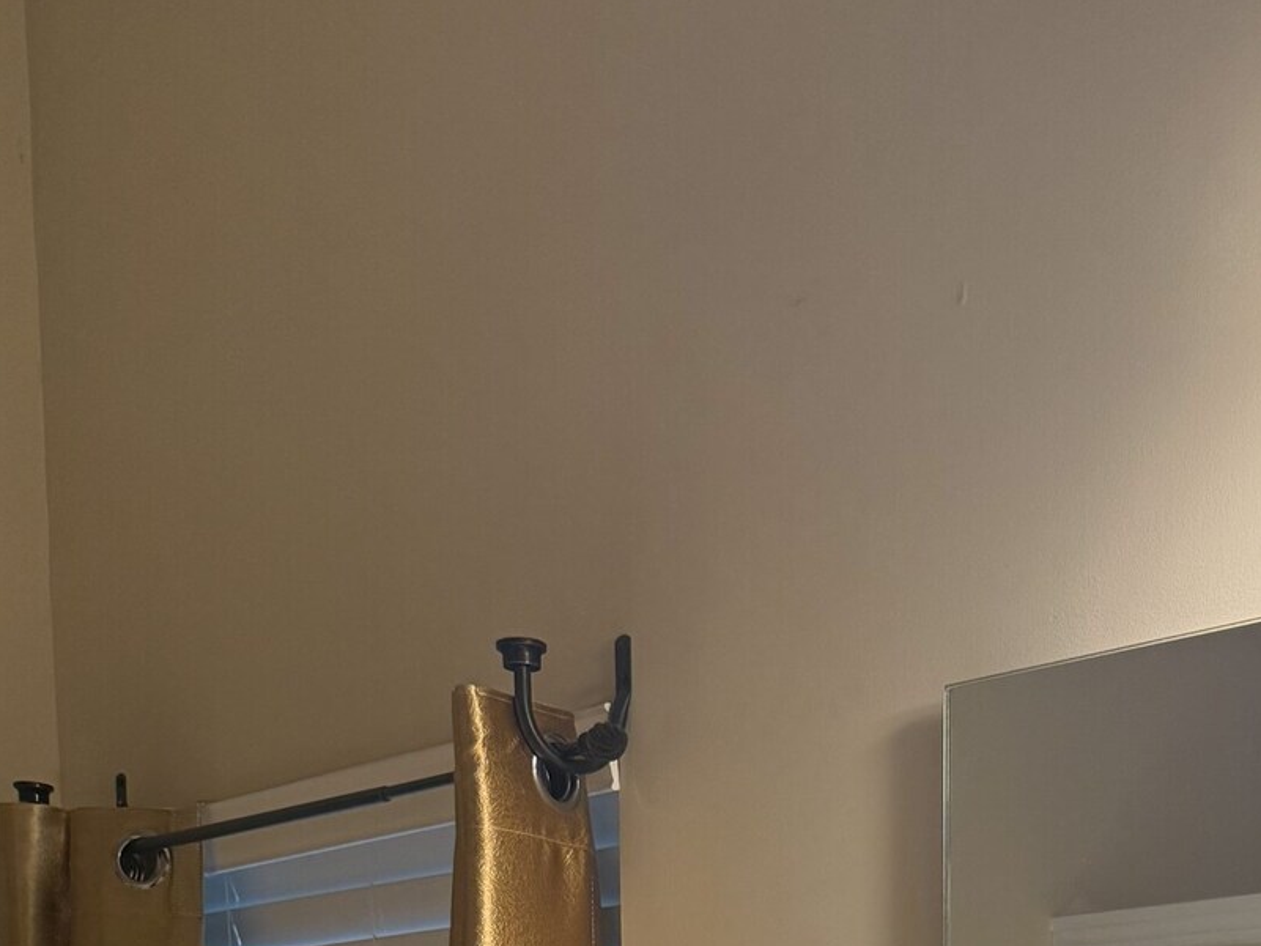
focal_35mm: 69
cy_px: 1771
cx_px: 1129
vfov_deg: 17.0
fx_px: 2514
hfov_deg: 27.2
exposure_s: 1/120
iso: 125
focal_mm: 6.76
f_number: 1.78
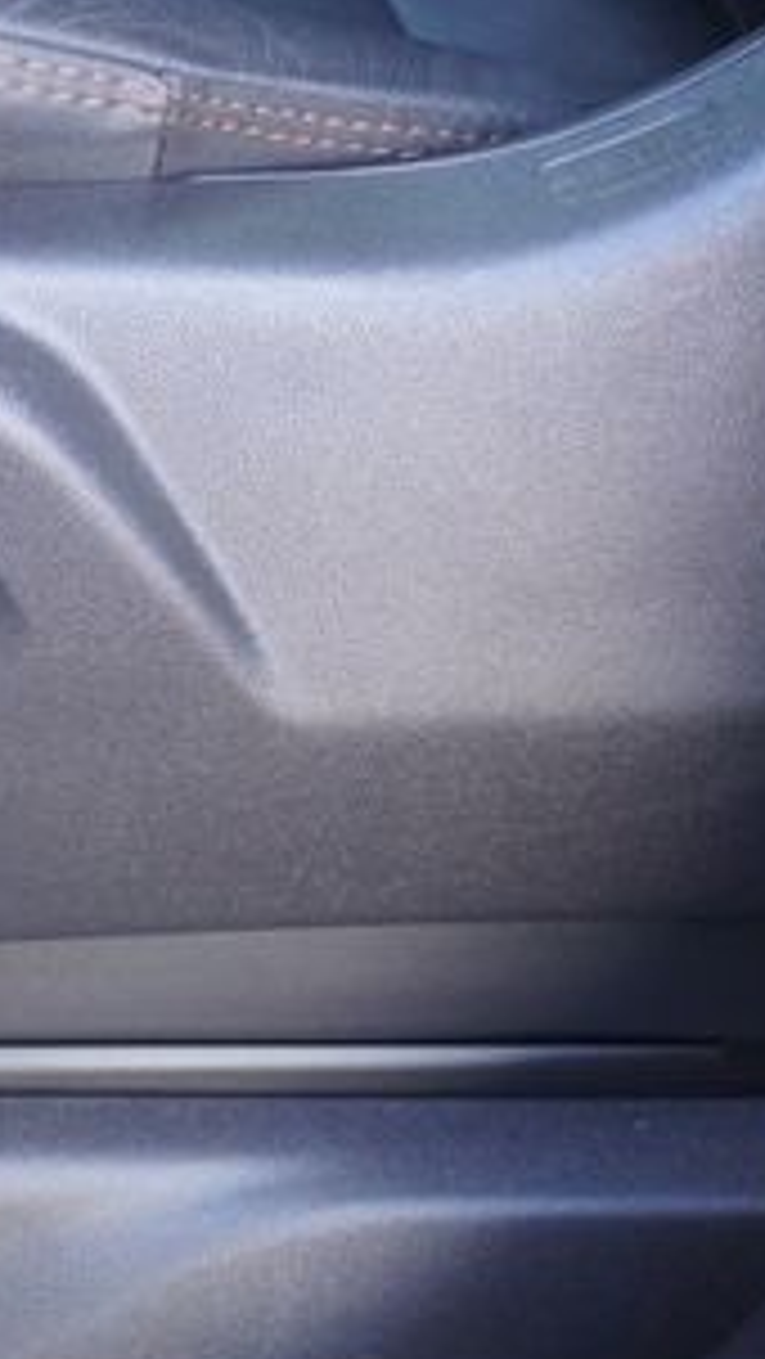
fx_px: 2883
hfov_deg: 14.4
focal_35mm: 80
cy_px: 806
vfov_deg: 26.5
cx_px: -266
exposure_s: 1/160
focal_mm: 24
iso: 2000
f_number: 4.5
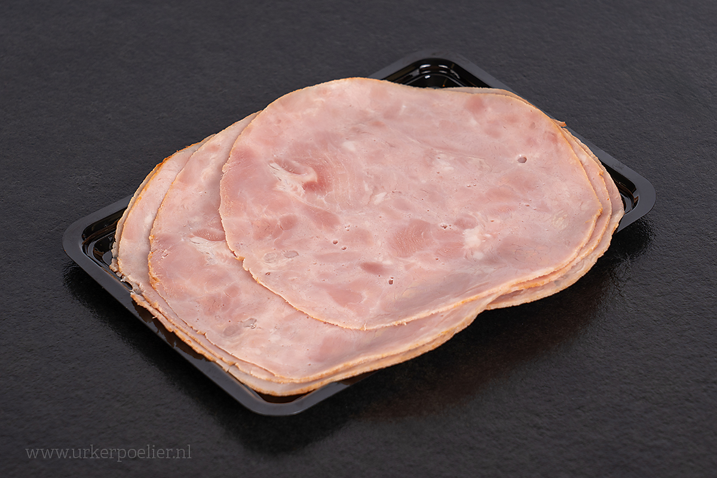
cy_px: 239
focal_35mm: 105
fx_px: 2091
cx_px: 358
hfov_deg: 19.5
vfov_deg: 13.0
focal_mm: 105
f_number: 9
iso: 100
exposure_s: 1/160
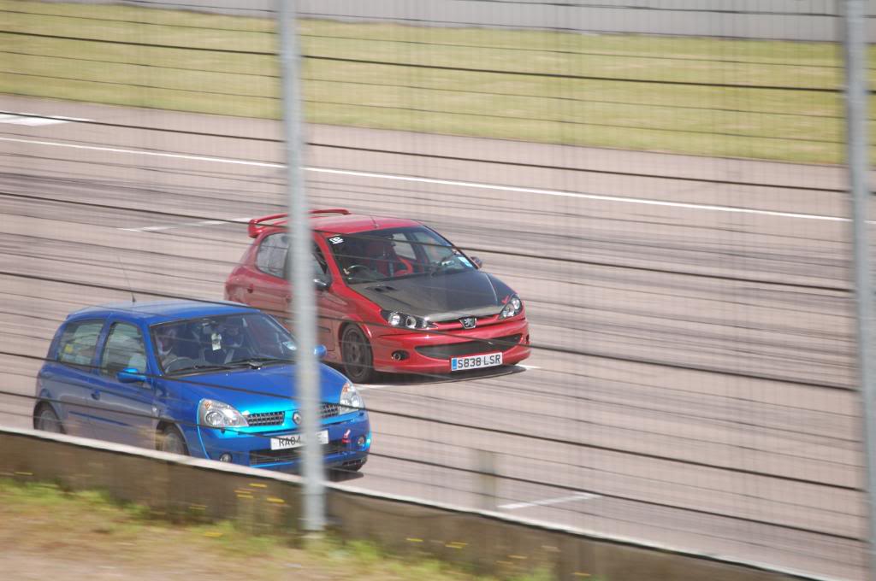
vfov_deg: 4.6
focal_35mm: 300
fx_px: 7291
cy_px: 290
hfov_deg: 6.9
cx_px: 438
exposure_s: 1/125
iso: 200
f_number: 8
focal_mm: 200
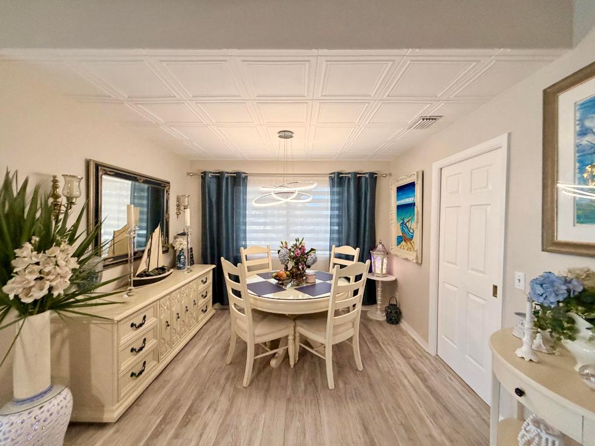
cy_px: 223
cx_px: 298
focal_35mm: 14
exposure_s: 1/60
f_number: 2.2
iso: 250
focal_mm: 2.22
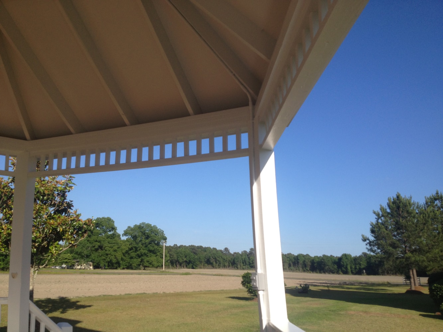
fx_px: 448
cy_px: 166
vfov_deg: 40.7
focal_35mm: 35
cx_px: 222
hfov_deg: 52.6
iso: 50
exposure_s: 1/1314
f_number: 2.4
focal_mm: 4.28
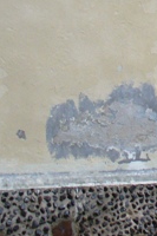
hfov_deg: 10.7
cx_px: 244
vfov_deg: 16.2
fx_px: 806
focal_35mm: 123
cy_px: -28
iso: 80
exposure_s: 1/60
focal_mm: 6.1
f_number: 2.8
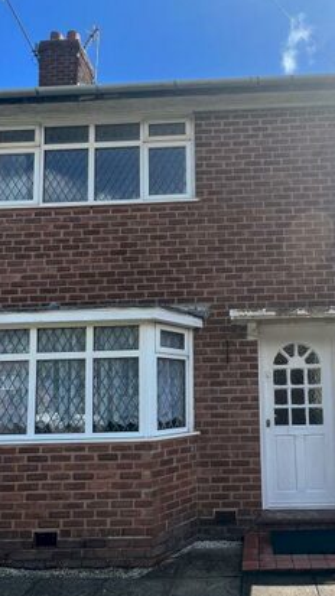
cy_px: 350
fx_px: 379
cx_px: 240
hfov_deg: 46.4
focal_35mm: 24
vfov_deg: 75.7
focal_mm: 1.57
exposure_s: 1/633
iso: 32
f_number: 1.8
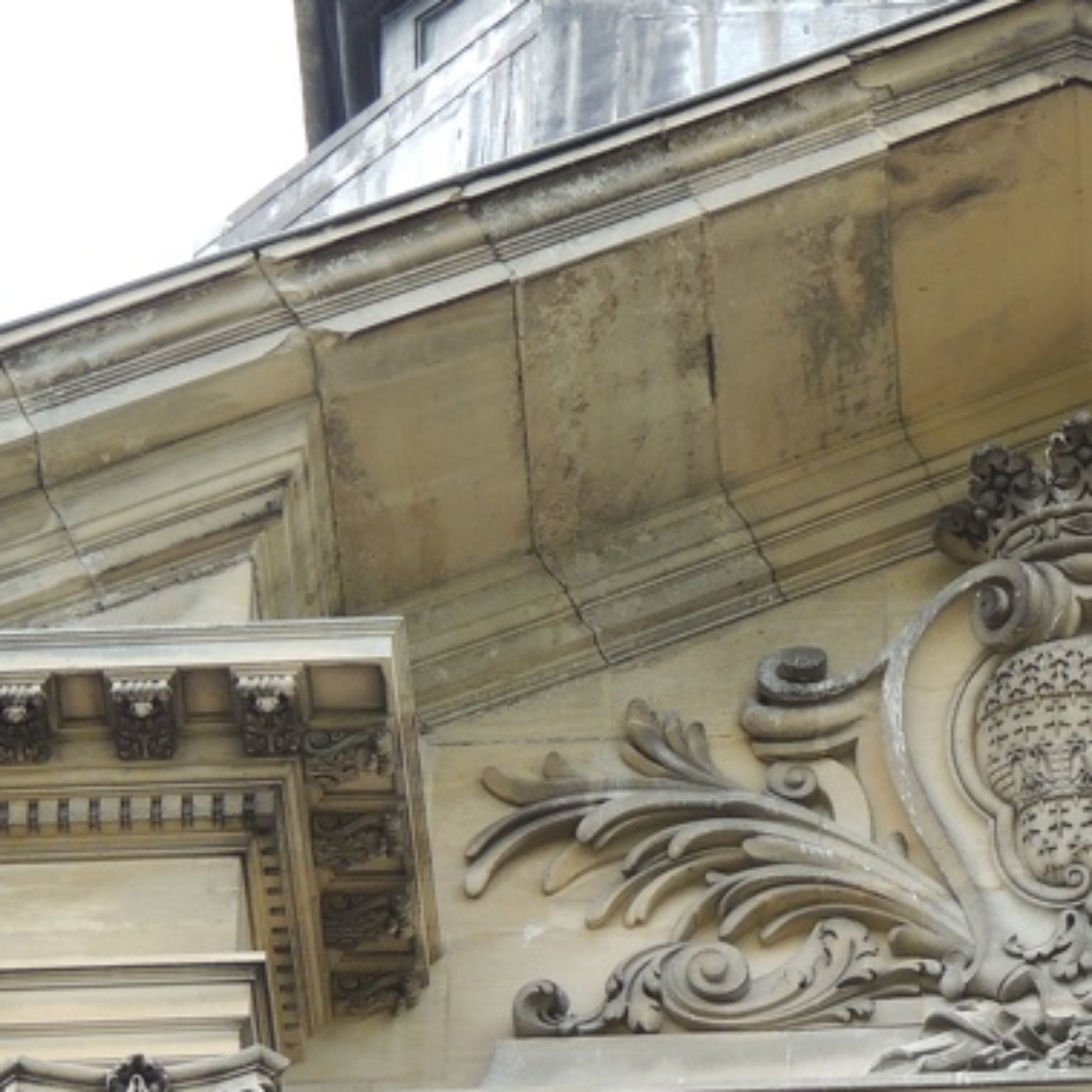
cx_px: 1052
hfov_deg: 5.1
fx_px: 12313
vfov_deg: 5.1
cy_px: 559
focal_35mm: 345
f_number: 4.6
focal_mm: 33
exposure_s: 1/500
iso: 250
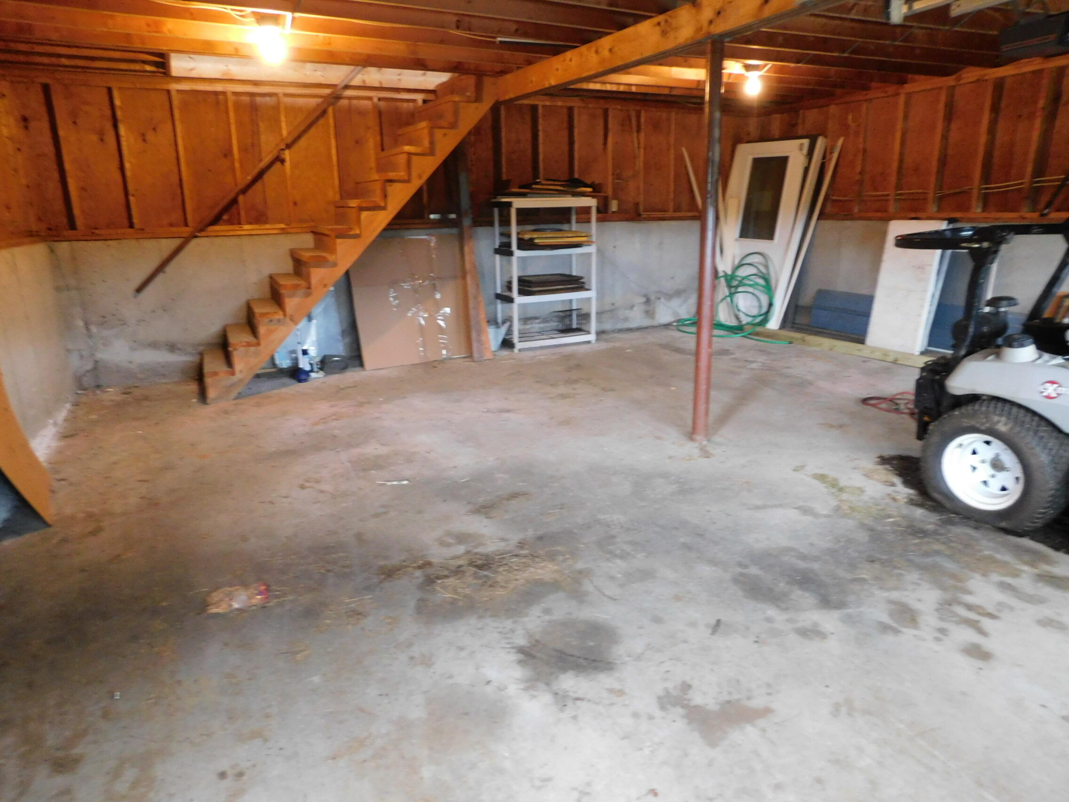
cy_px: 401
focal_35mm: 23
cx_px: 534
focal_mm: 4
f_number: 3
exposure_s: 1/8
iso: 400
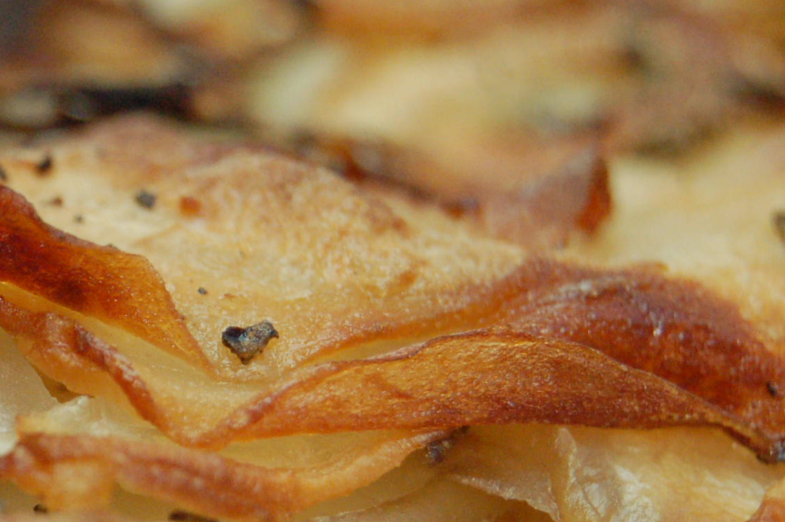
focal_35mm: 218
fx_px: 4756
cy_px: 385
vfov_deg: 6.3
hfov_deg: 9.4
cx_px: -19
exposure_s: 1/60
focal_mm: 55
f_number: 5.6
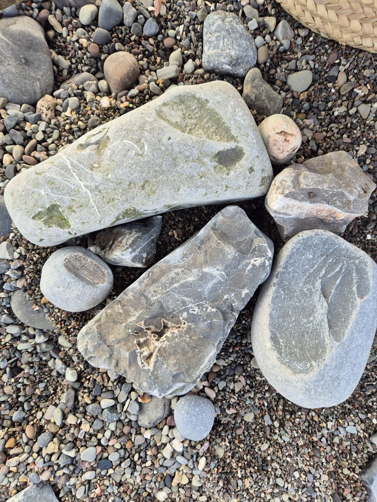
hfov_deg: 58.9
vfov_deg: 73.9
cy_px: 251
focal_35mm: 23
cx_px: 188
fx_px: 334
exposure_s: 1/180
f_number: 1.8
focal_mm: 5.4
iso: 32
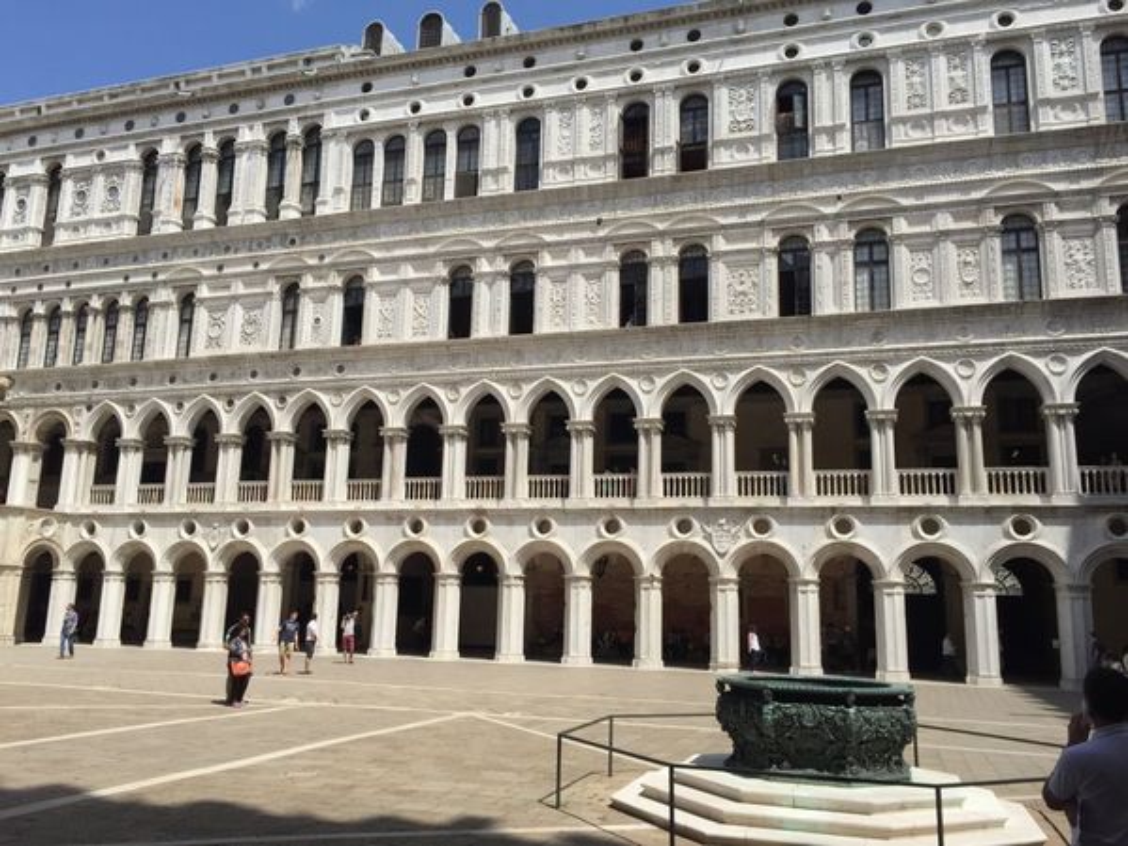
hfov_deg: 61.7
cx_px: 564
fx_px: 945
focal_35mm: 29
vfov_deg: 48.2
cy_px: 423
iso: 32
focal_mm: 4.15
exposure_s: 1/2639
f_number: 2.2
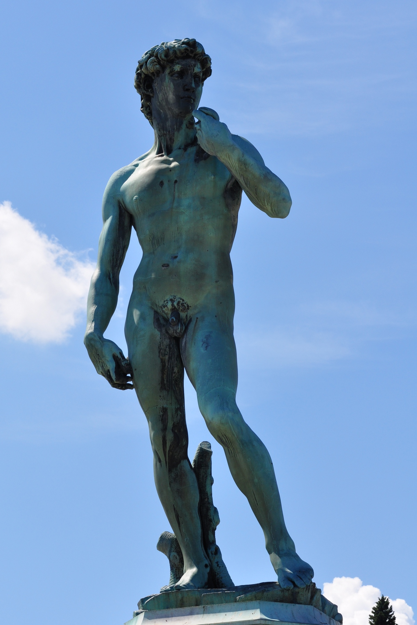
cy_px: 312
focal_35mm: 128
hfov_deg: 10.8
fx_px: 2215
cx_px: 208
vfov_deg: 16.1
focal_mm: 85
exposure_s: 1/320
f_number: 10
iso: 200
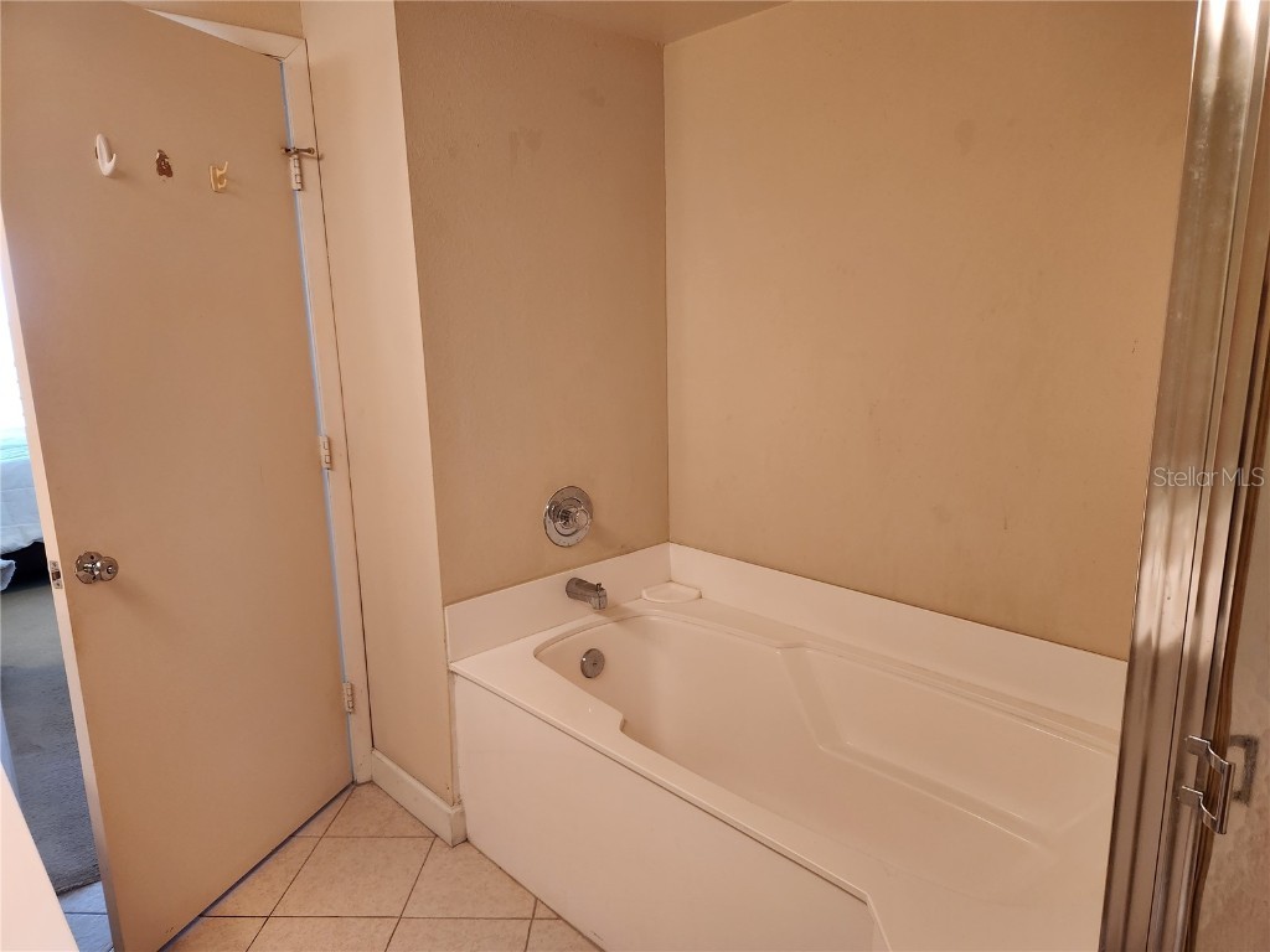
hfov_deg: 73.9
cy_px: 476
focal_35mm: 23
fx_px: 844
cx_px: 635
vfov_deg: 58.9
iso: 320
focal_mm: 5.4
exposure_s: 1/120
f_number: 1.8
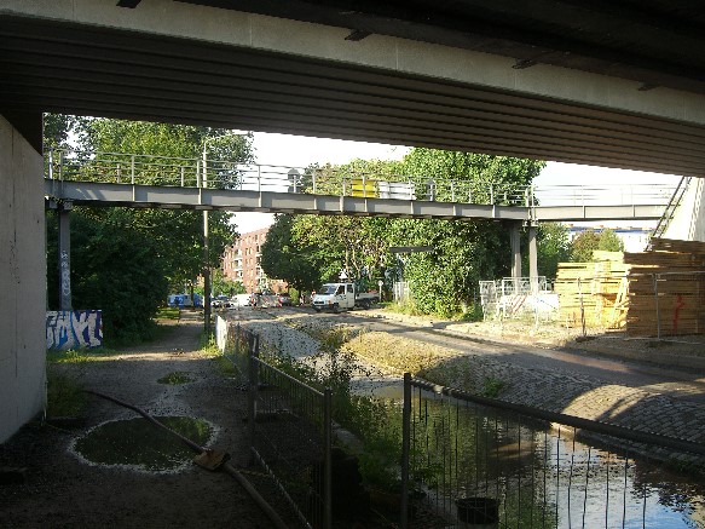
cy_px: 264
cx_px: 352
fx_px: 774
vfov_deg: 37.7
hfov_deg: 49.0
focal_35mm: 38
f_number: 4
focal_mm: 7.9
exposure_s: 1/160
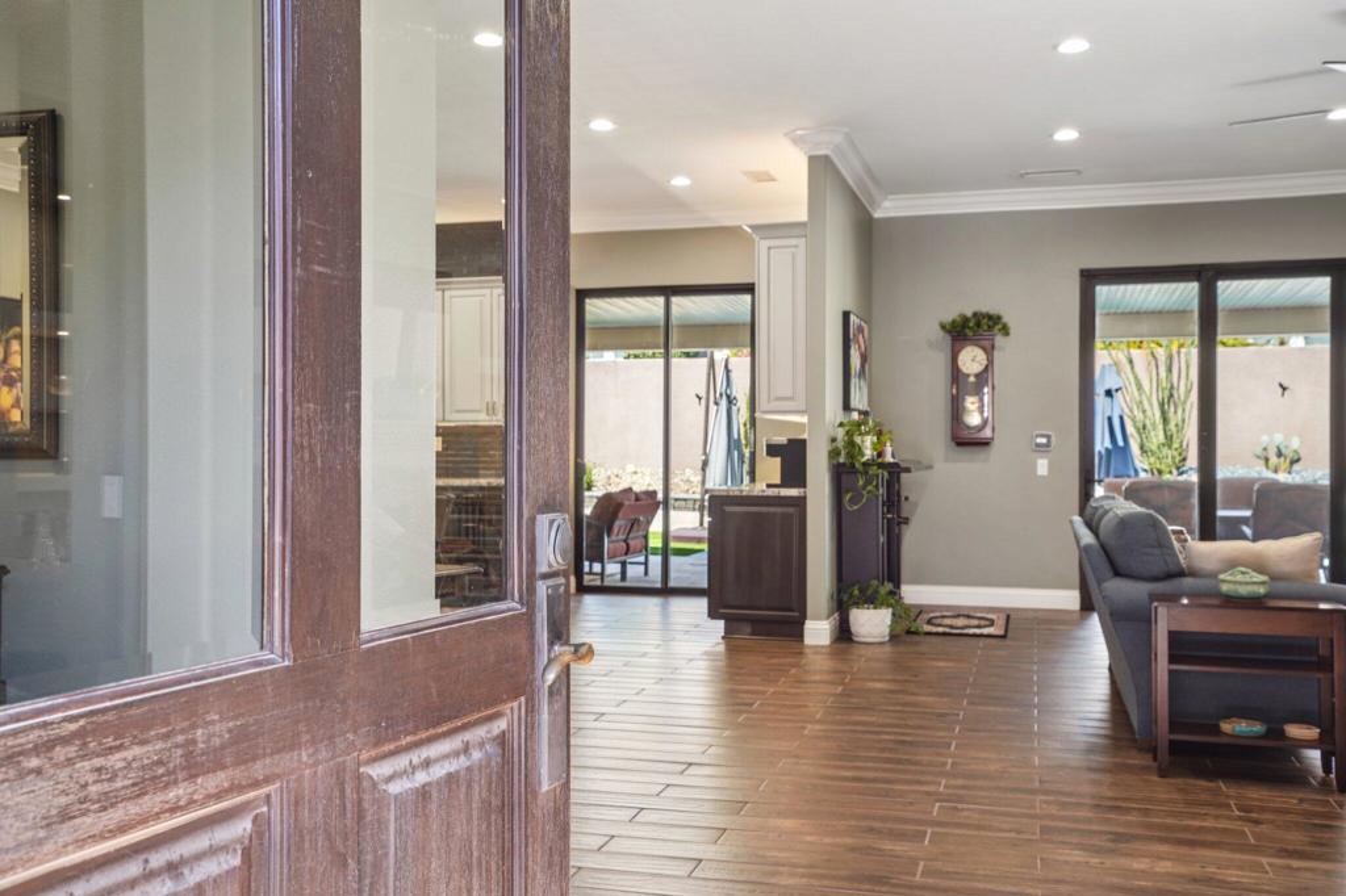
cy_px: 448
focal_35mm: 35
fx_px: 1308
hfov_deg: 54.4
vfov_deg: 37.8
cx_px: 673
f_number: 7.1
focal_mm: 35
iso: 400
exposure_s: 1/25
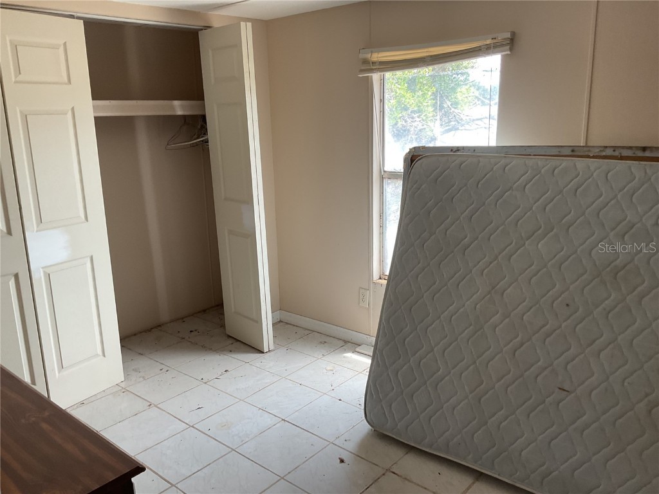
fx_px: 552
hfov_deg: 61.7
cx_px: 330
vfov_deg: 48.2
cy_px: 247
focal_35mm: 29
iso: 50
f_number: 1.8
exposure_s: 1/120
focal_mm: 3
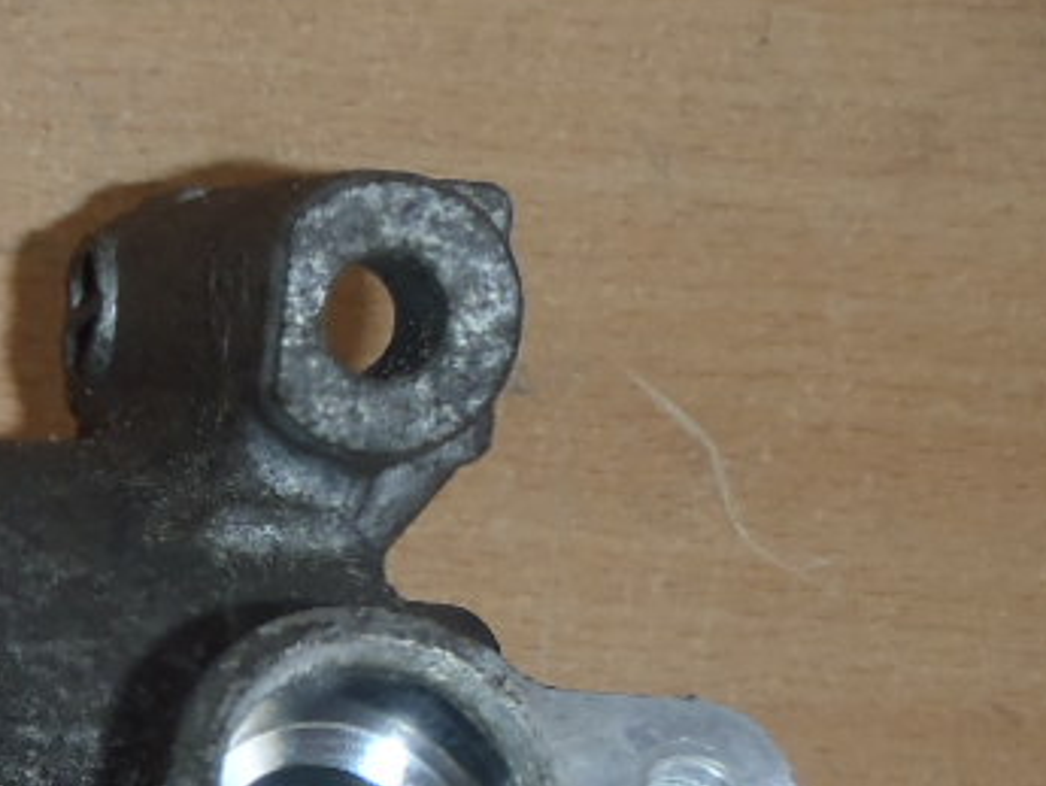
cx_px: -803
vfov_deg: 10.1
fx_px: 4262
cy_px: 1223
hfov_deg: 12.8
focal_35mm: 141
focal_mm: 6.83
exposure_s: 1/40
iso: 100
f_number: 4.6
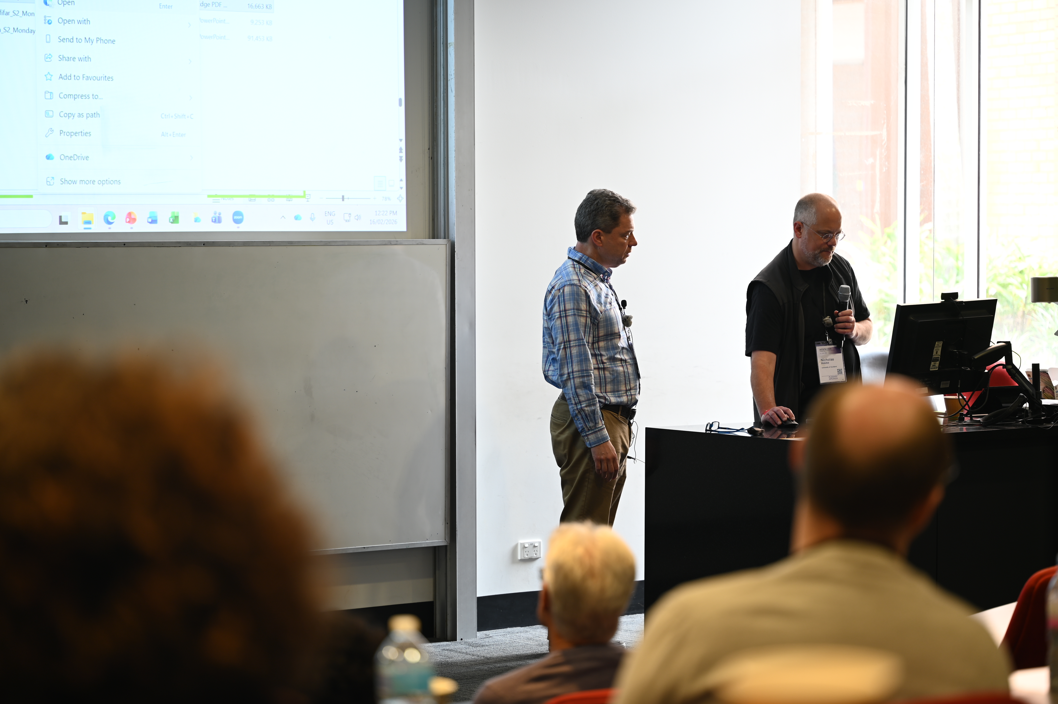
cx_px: 529
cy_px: 352
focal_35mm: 105
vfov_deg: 13.0
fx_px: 3085
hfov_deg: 19.5
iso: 100
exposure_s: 1/13
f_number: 3.2
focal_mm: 105
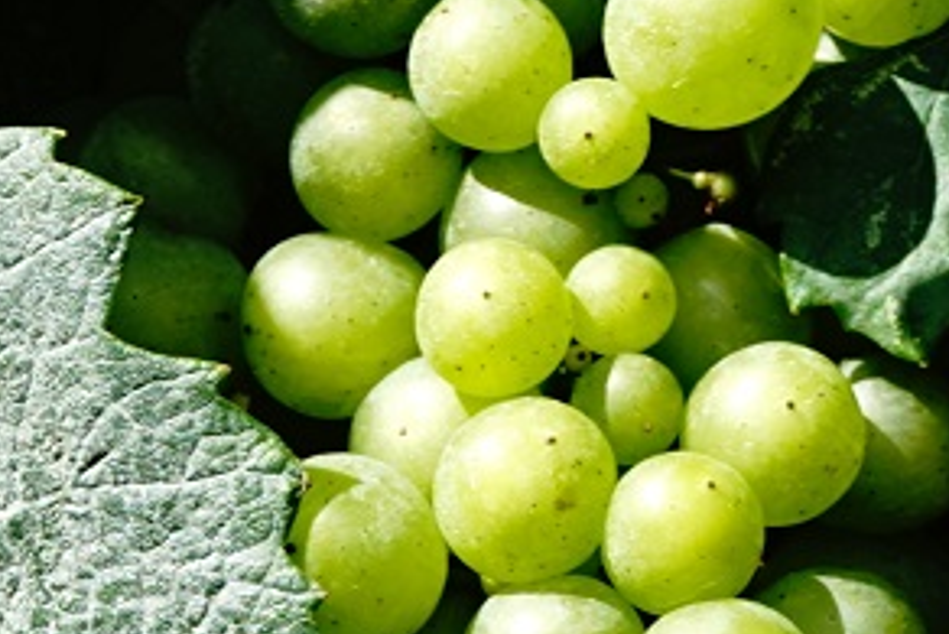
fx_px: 16087
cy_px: 715
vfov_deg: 2.3
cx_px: 1001
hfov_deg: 3.4
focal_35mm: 610
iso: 100
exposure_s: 1/100
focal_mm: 90
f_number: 9
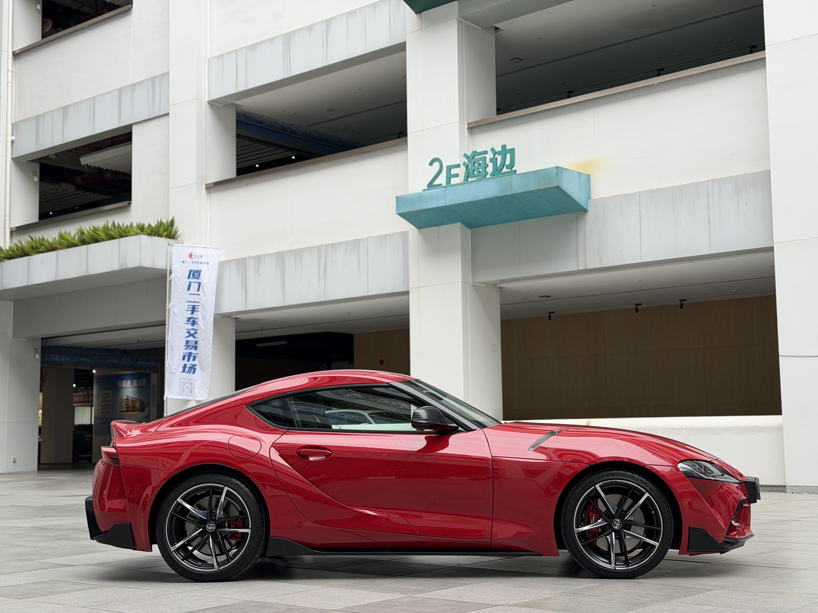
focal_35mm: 48
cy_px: 306
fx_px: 1134
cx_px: 409
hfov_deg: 39.7
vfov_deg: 30.3
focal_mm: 6.76
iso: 64
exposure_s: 1/726
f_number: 1.78
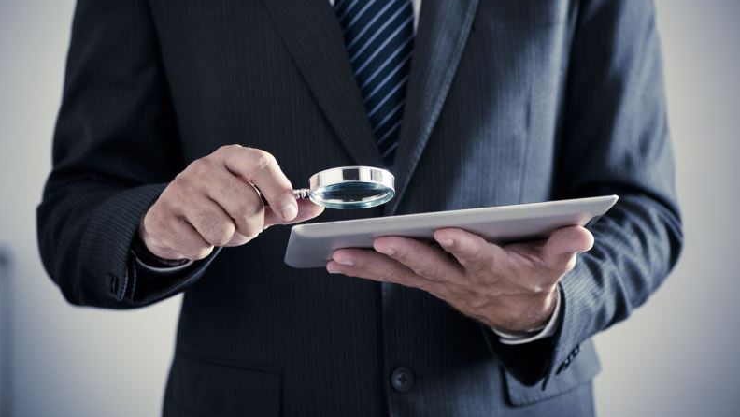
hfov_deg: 19.3
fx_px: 2179
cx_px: 371
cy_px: 196
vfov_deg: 10.9
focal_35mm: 111
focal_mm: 105
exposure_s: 1/125
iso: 200
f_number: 4.5
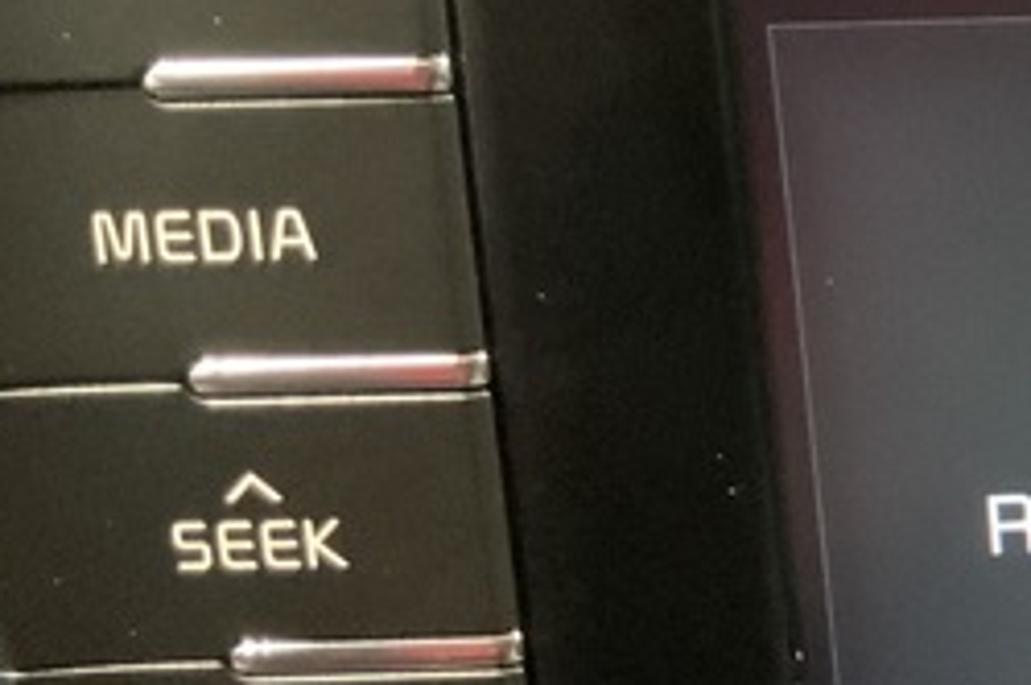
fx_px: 3318
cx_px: 1790
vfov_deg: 11.8
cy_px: 409
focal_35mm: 116
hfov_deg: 15.5
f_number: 1.8
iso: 500
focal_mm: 3
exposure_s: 1/30
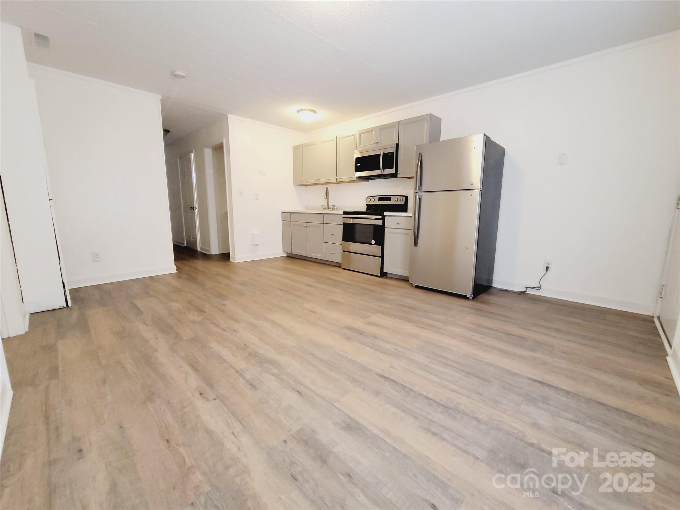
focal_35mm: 13
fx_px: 255
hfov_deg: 106.2
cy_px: 255
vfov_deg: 89.9
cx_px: 340
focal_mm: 2.2
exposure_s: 1/60
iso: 320
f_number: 2.2
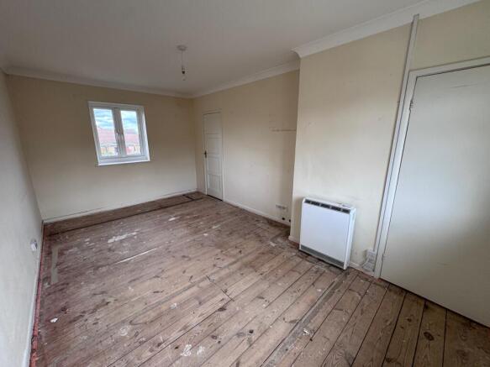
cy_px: 184
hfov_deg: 102.1
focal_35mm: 14
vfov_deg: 85.7
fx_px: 198
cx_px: 245
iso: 64
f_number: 2.2
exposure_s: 1/99
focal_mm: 2.22
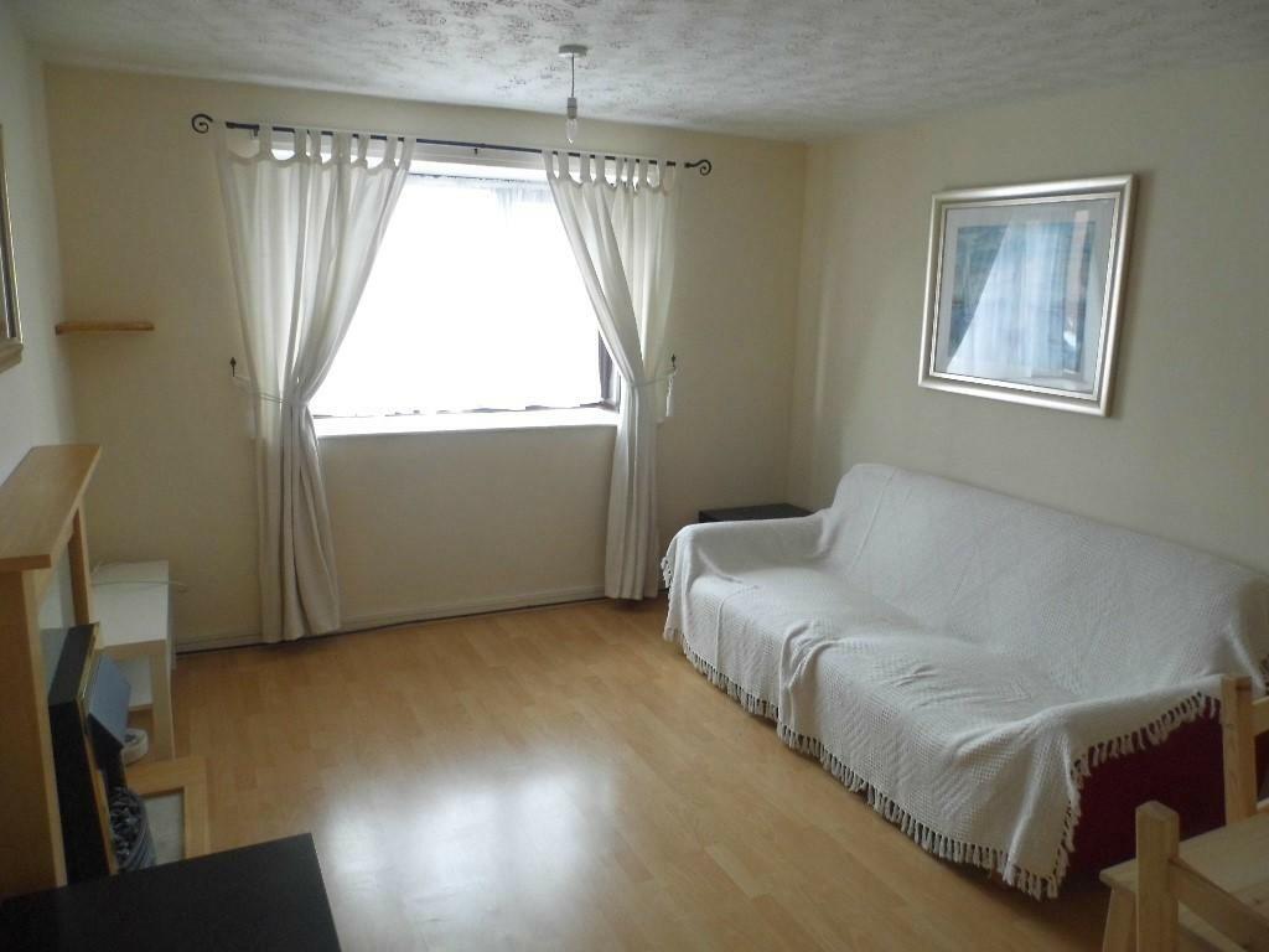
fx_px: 916
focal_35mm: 25
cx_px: 634
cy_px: 476
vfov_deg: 54.9
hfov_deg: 69.4
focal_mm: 4.5
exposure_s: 1/60
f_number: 3.1
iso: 200
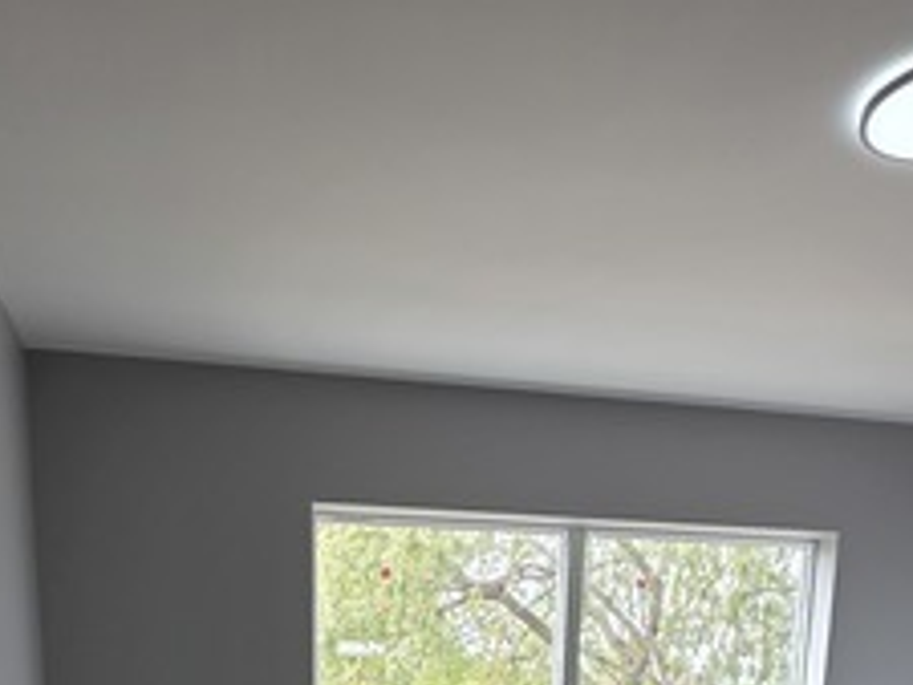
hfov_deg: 50.1
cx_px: 430
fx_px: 976
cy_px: 948
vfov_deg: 29.1
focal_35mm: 37
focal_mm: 2.2
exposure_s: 1/137
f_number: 1.9
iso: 40
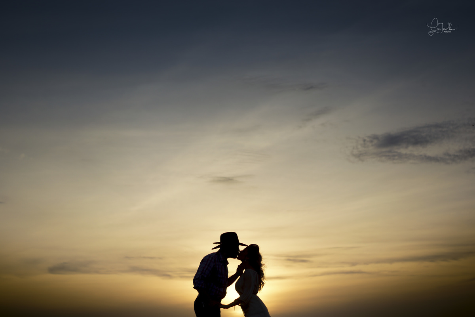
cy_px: 158
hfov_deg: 27.0
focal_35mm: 75
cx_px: 238
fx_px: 990
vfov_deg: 18.2
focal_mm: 50
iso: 100
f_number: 2
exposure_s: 1/2500
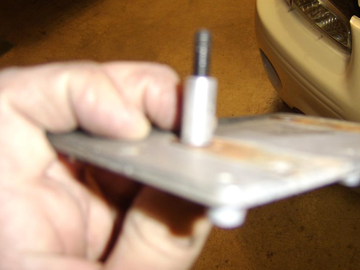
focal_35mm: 36
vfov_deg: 39.6
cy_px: 122
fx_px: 374
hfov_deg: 51.2
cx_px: 205
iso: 141
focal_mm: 8.13
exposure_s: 1/30
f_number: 2.7
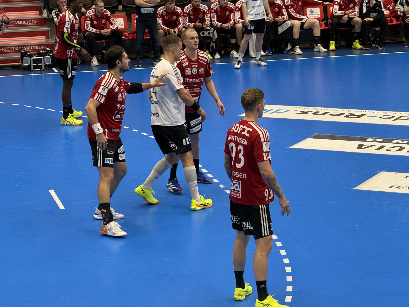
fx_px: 1418
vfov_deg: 12.3
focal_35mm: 120
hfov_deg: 16.4
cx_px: 204
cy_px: 154
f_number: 2.8
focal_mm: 15.66
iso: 200
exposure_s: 1/100
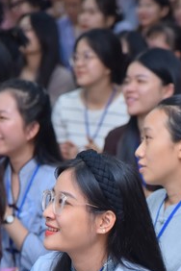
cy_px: 272
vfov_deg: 8.5
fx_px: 1825
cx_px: 131
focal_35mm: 242
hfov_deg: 5.7
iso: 1250
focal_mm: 105
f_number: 4.5
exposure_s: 1/200
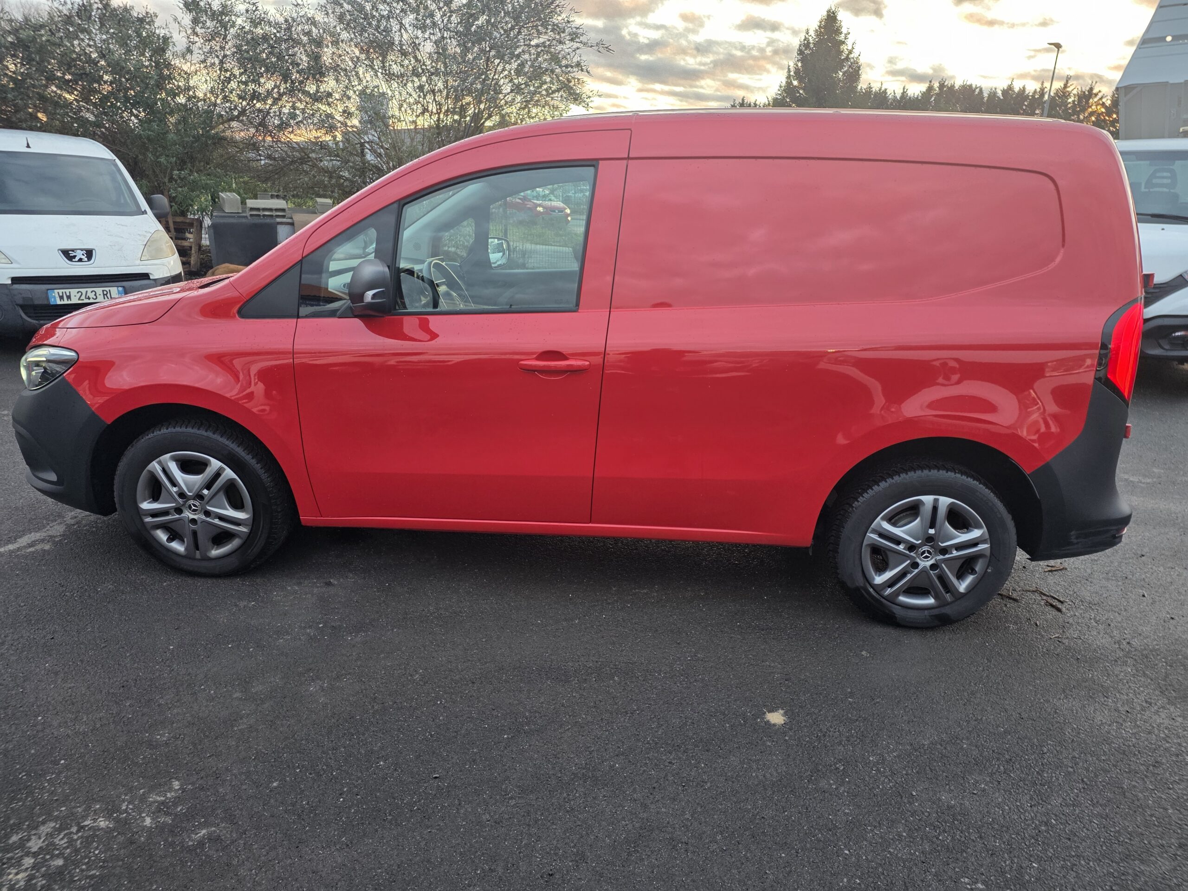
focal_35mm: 23
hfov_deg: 73.9
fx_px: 789
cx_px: 594
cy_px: 446
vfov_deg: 58.9
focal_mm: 6.25
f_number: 1.7
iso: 125
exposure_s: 1/100
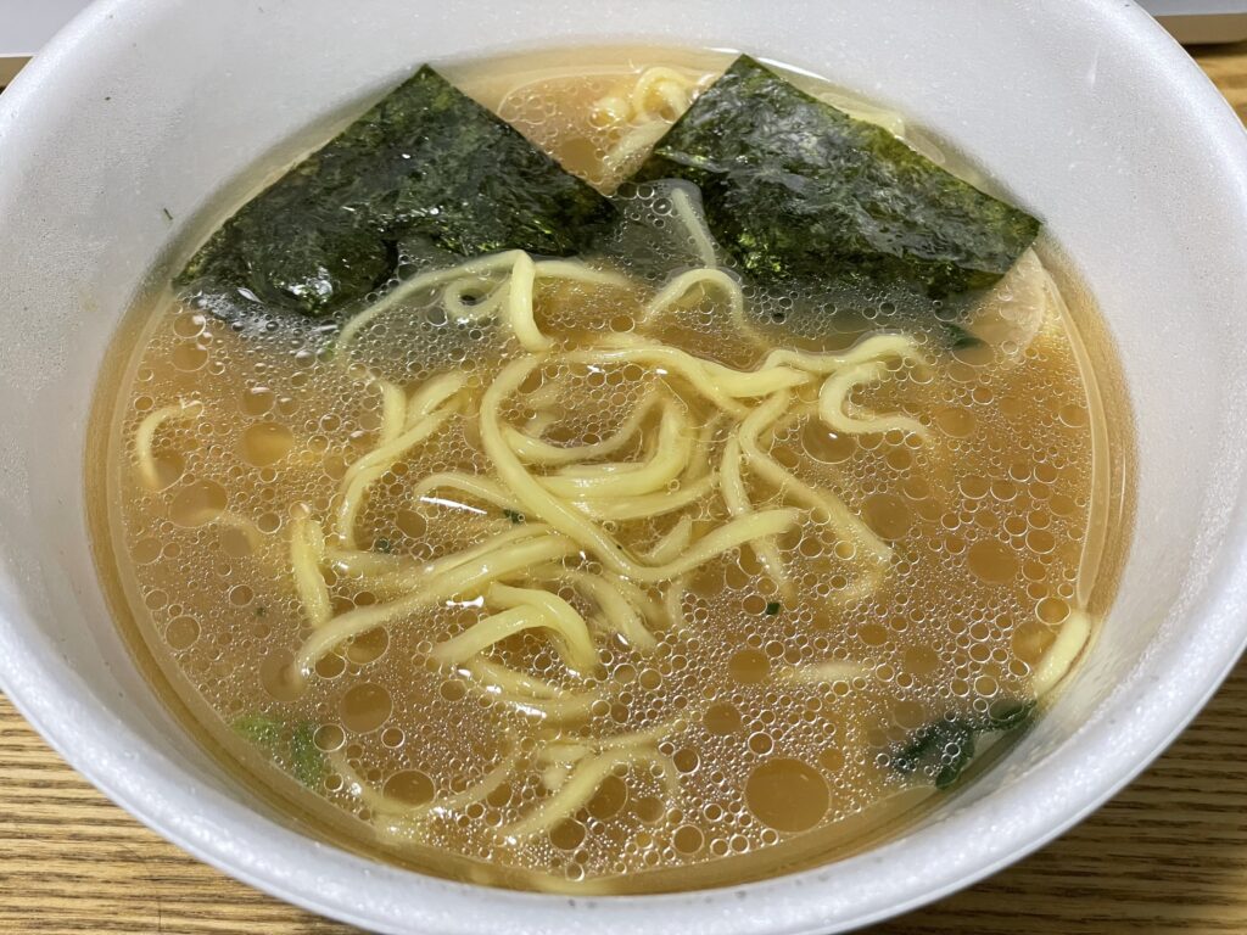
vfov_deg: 28.0
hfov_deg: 36.8
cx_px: 624
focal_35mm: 52
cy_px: 468
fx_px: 1873
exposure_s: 1/50
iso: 320
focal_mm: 6
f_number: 2
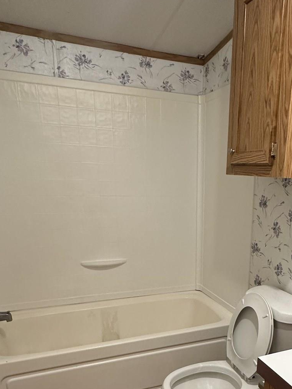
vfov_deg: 54.5
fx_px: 360
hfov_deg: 42.9
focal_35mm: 32
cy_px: 286
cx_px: 215
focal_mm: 2.22
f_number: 2.2
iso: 200
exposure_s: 1/60
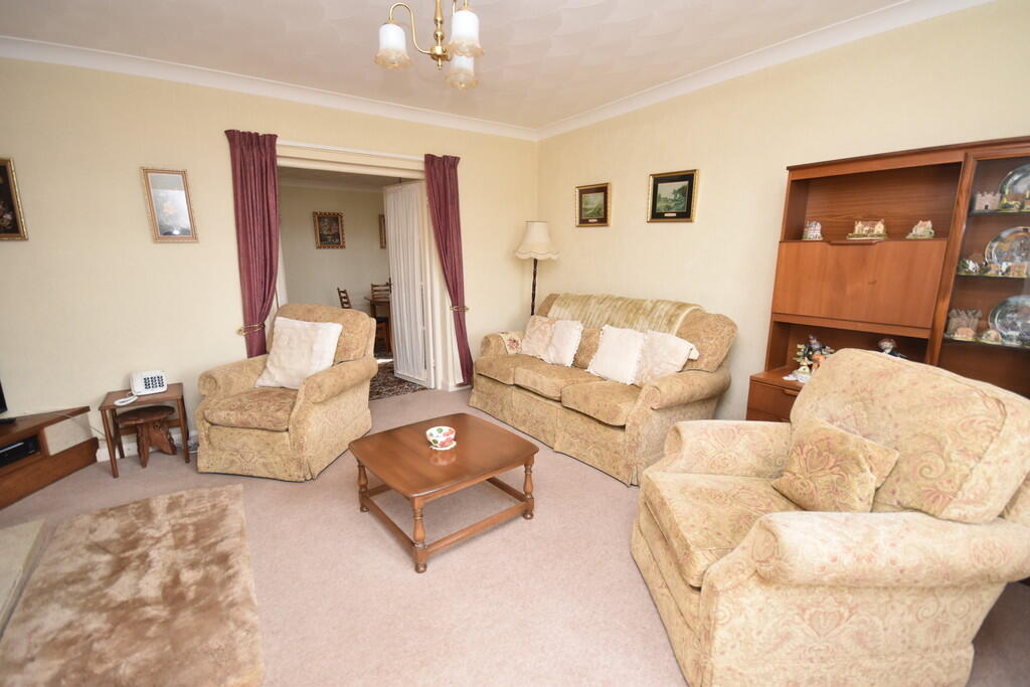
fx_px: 429
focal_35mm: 15
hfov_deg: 100.4
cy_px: 344
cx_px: 515
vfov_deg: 77.3
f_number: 4.5
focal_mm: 10
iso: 800
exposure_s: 1/160
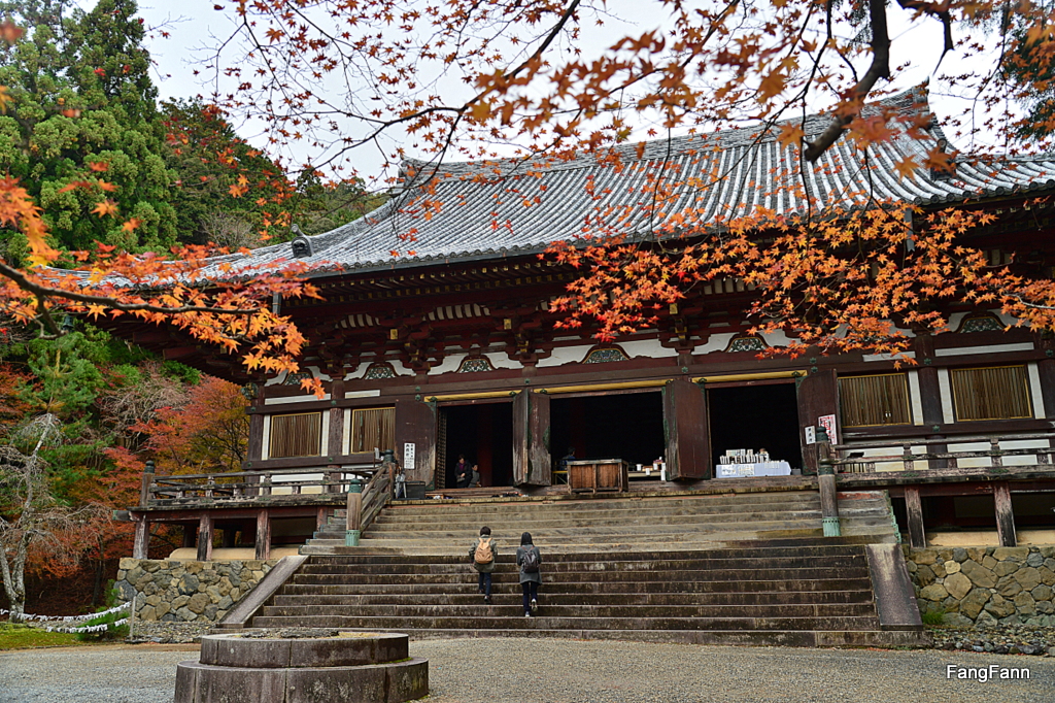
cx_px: 528
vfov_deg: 42.3
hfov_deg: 60.3
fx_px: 908
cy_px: 352
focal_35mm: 31
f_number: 5.6
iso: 100
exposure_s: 1/60
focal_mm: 31
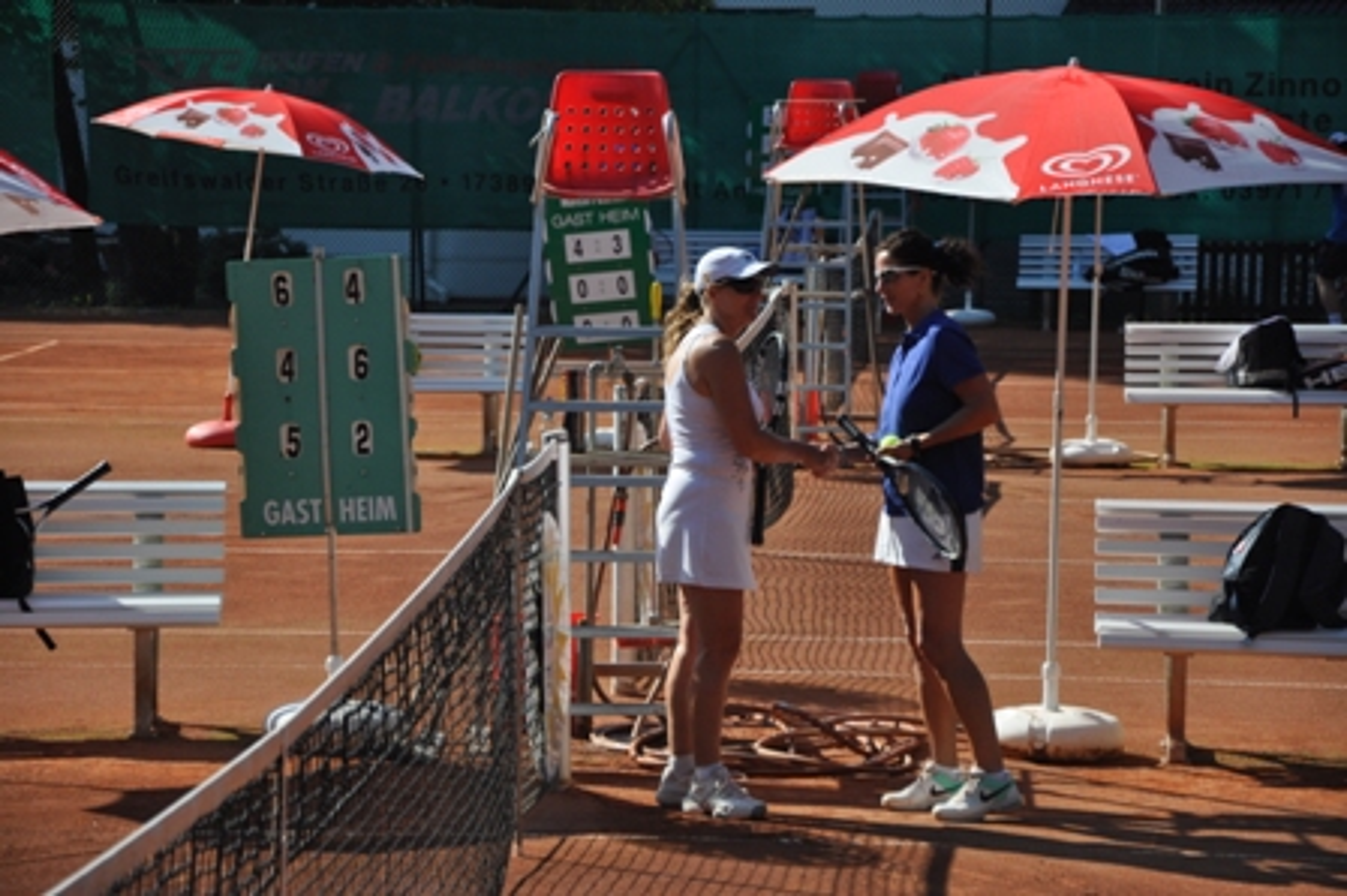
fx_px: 5889
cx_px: 674
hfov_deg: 13.0
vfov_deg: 8.7
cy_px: 448
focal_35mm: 158
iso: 400
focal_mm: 105
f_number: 5.6
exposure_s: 1/1600
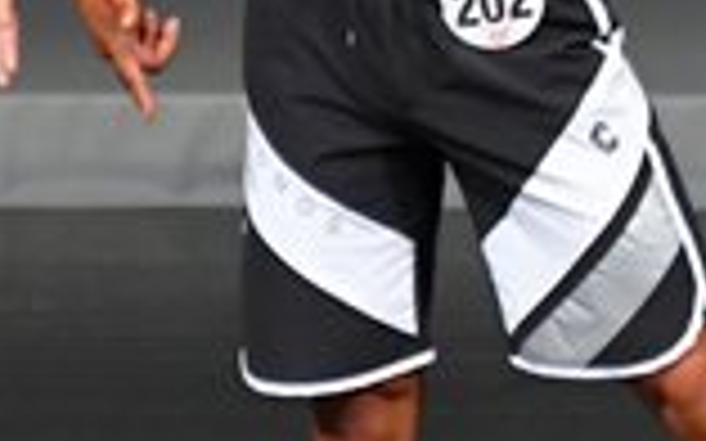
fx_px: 29082
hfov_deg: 1.4
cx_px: 1558
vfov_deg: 0.9
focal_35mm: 1512
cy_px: 63
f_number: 5.6
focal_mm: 200
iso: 4000
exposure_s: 1/400
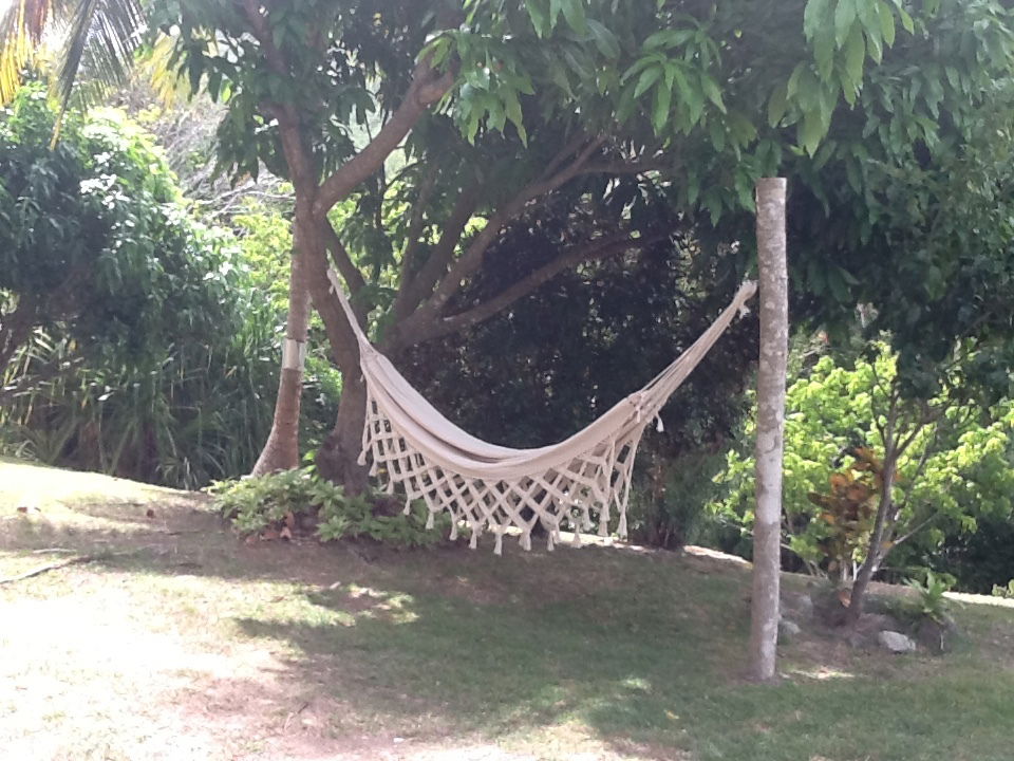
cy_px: 380
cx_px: 507
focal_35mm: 44
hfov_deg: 42.9
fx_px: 1289
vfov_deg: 32.9
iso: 40
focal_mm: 2.03
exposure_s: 1/334
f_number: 2.4
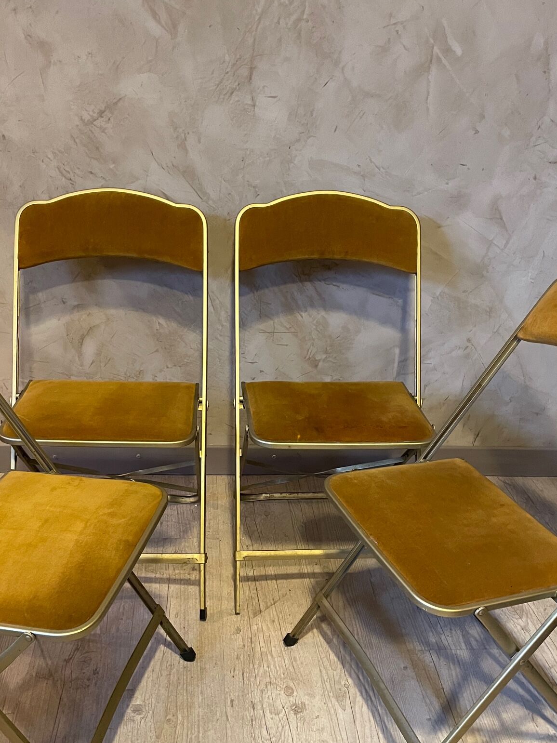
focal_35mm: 34
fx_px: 730
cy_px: 450
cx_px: 256
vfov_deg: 53.5
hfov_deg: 41.8
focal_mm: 4.2
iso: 400
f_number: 1.6
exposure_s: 1/33
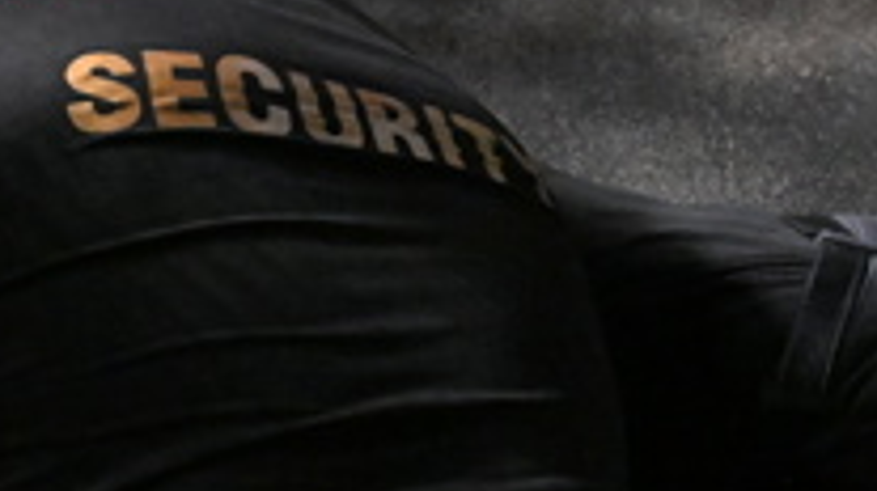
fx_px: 1952
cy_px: 305
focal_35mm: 84
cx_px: -119
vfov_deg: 14.3
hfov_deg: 23.6
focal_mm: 24
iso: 16000
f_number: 5
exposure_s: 1/250
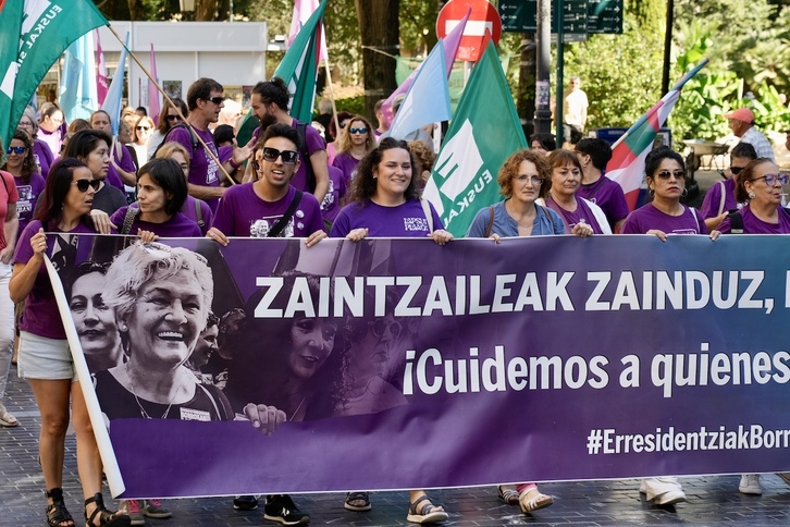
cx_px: 395
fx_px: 2304
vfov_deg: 13.0
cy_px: 264
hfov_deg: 19.5
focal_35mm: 105
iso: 500
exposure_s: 1/200
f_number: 7.1
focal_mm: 105
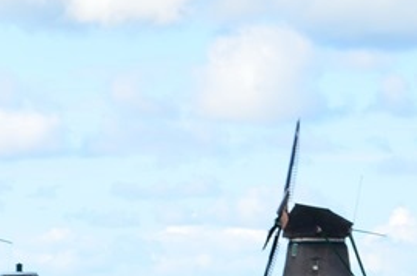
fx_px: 3284
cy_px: 284
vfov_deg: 4.8
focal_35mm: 284
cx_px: -179
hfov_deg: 7.2
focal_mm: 50
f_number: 11
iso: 125
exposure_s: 1/100
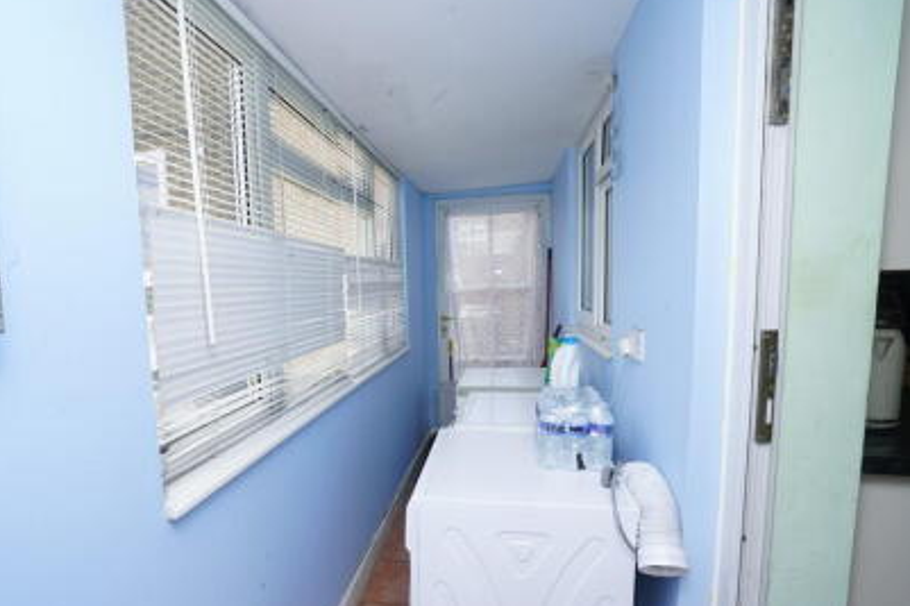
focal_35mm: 19
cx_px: 388
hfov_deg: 86.3
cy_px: 344
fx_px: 480
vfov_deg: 64.2
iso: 800
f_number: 16
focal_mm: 16
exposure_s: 1/60
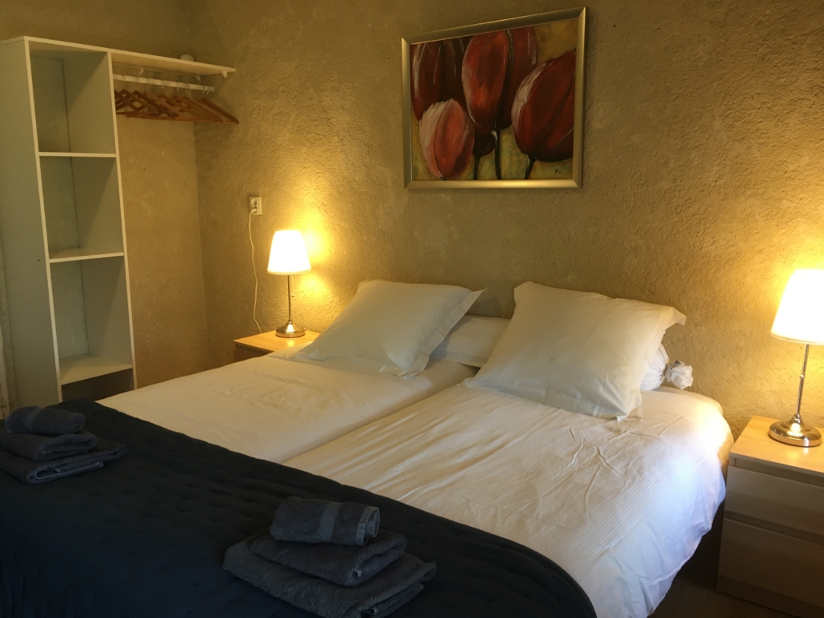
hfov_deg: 61.6
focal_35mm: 29
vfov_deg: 48.2
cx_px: 412
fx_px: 690
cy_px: 309
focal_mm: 4.15
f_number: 2.2
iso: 125
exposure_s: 1/33
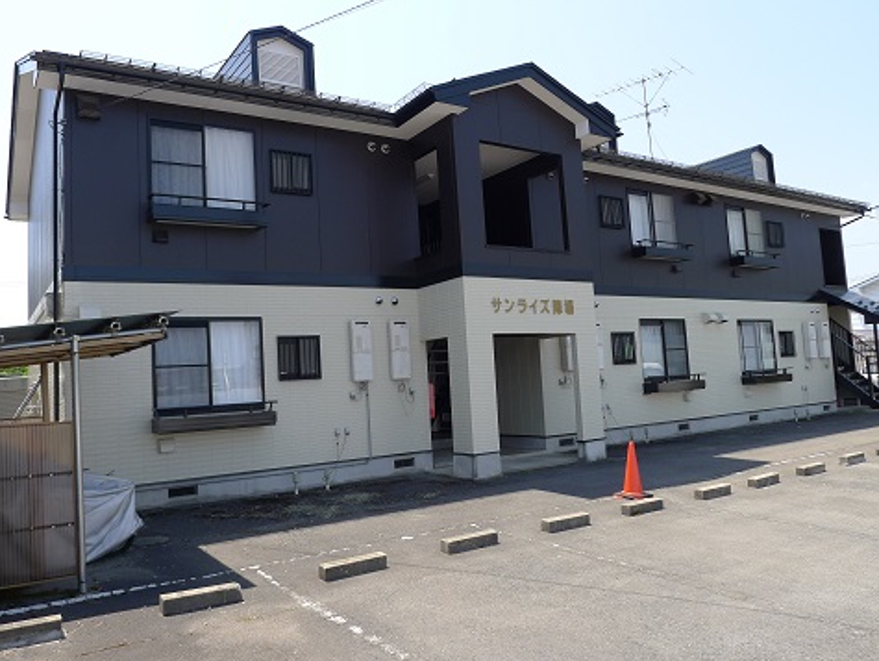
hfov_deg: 63.4
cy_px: 315
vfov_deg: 49.8
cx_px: 431
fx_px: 712
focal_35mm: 28
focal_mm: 5.5
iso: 80
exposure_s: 1/500
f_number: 3.2
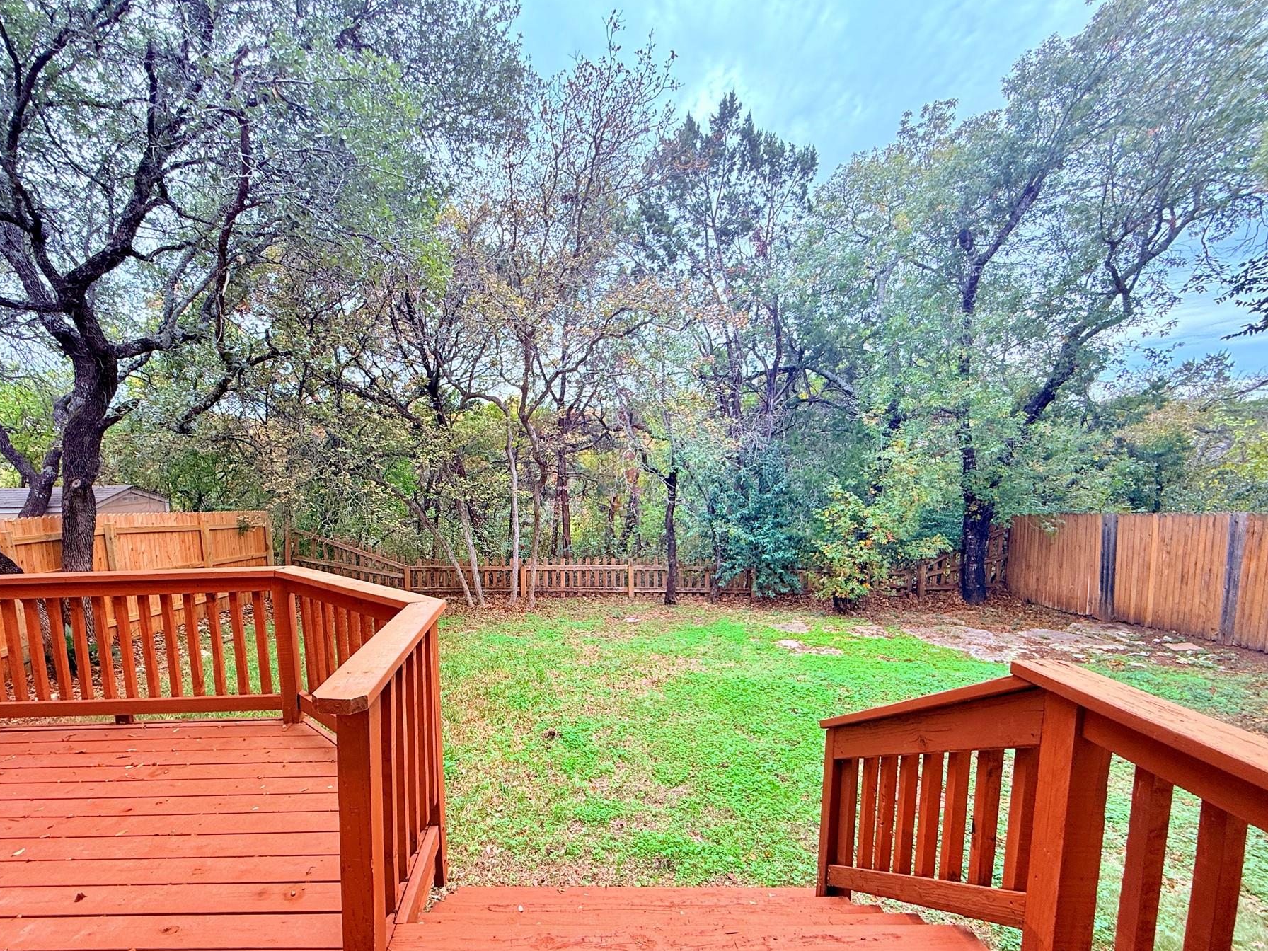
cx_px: 555
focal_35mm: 16
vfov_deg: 77.8
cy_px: 528
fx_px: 586
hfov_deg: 94.0
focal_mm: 2.22
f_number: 2.2
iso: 50
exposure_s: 1/149
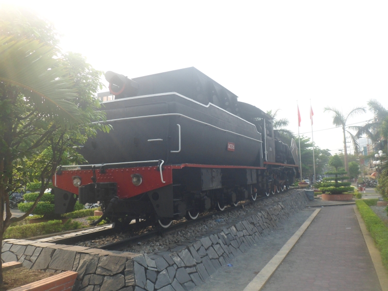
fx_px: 303
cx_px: 194
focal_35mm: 27
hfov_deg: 65.3
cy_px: 146
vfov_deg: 51.4
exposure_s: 1/350
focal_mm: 4.9
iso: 80
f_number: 3.3
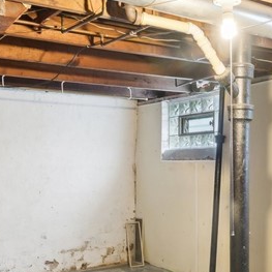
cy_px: 157
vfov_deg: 34.6
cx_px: 206
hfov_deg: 33.9
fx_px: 436
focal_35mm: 49
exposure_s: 1/25
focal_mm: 14
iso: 640
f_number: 2.8
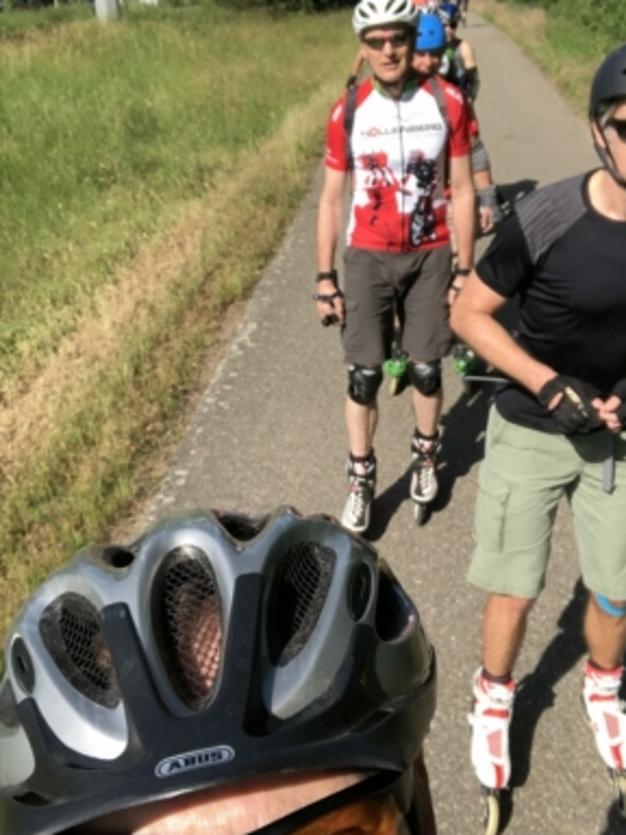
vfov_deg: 46.8
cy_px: 418
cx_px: 345
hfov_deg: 35.9
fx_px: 964
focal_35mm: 40
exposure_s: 1/861
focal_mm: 2.87
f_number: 2.2
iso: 20
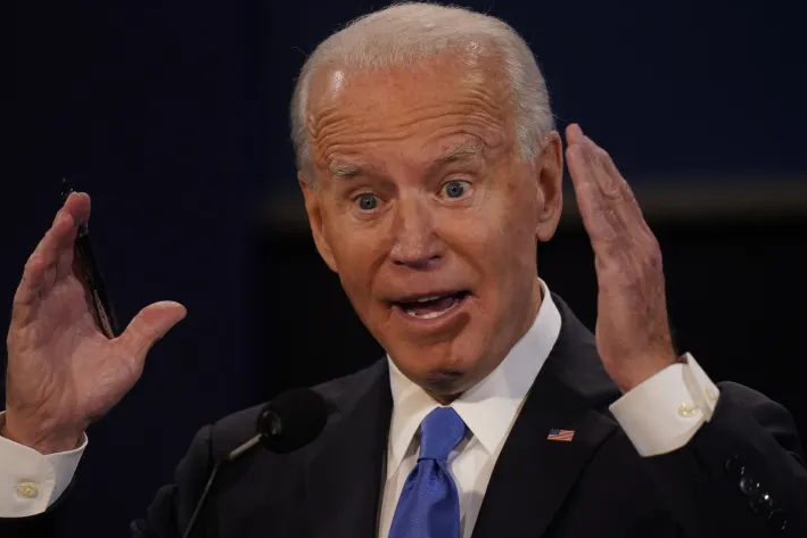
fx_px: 19214
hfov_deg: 2.4
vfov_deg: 1.6
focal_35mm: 857
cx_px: 377
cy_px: 261
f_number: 5.6
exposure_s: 1/400
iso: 6400
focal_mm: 800
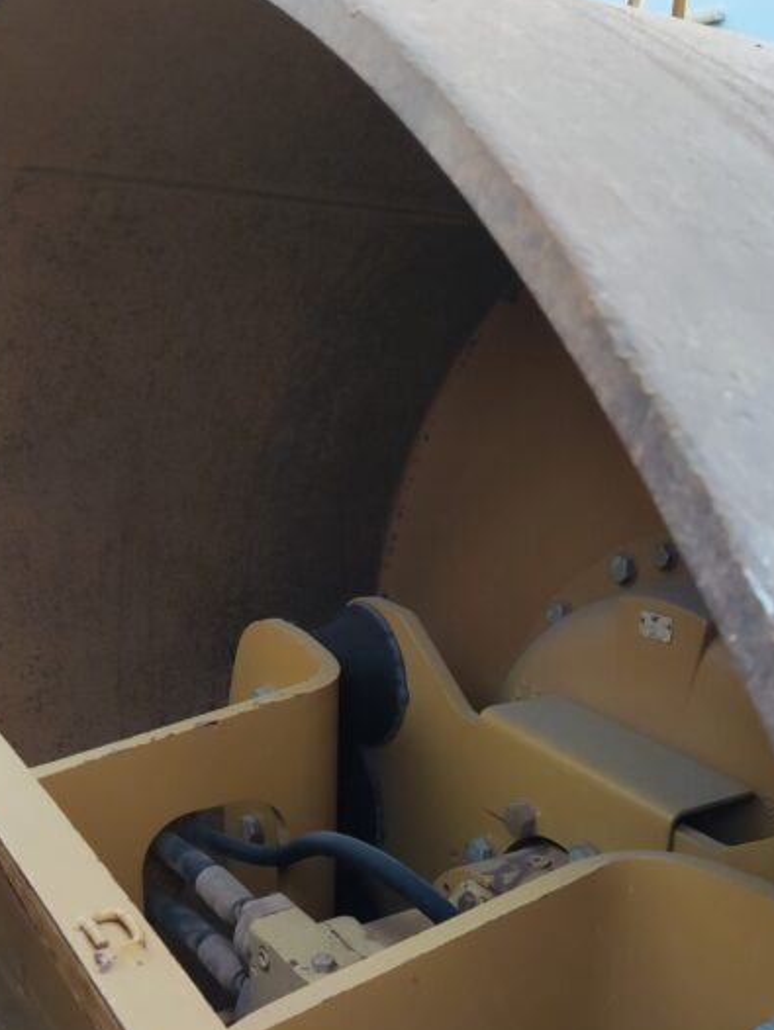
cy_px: 713
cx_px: 502
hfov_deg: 37.4
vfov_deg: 47.9
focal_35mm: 38
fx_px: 1132
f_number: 1.79
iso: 96
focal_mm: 4.71
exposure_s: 1/100
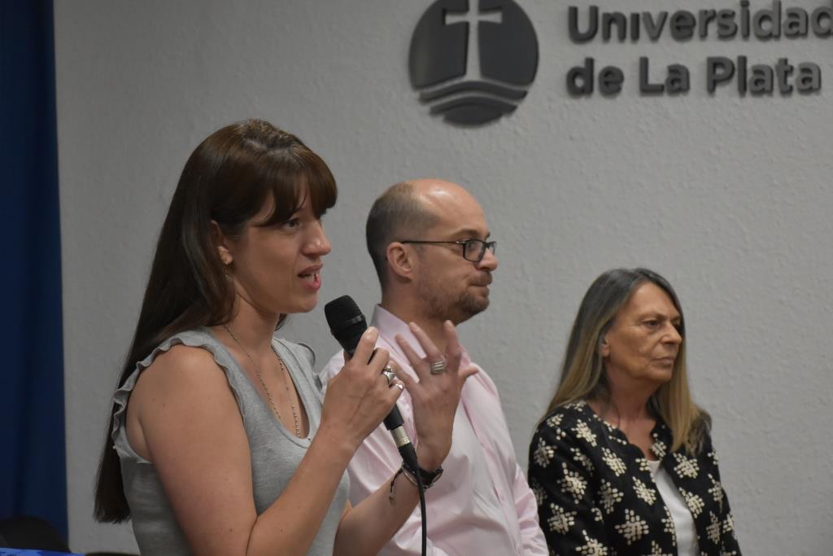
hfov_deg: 19.5
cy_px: 278
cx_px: 416
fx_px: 2430
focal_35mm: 105
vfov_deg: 13.0
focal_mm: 70
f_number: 7.1
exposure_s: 1/200
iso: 3200
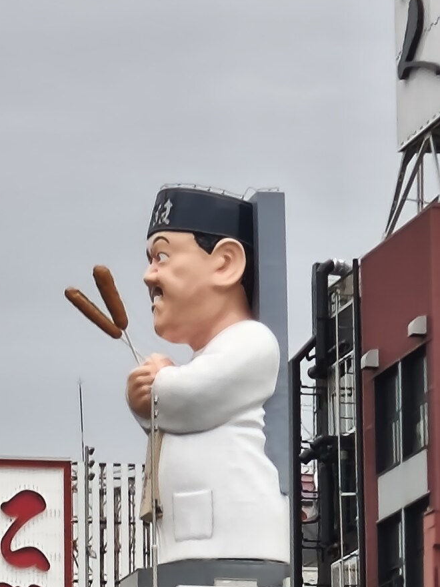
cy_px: 359
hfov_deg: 5.2
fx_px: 4830
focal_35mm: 285
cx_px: 141
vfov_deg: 6.9
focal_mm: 6.18
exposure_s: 1/100
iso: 50
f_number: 1.65
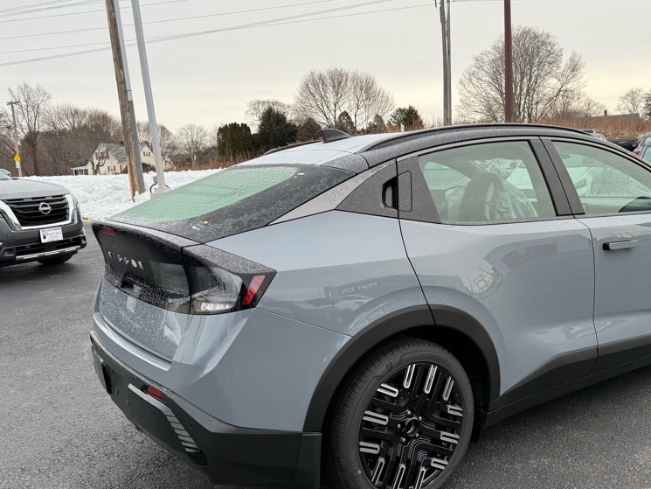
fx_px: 621
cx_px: 410
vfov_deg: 42.7
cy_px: 303
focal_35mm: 33
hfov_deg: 54.7
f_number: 1.78
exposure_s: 1/280
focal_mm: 6.76
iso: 100
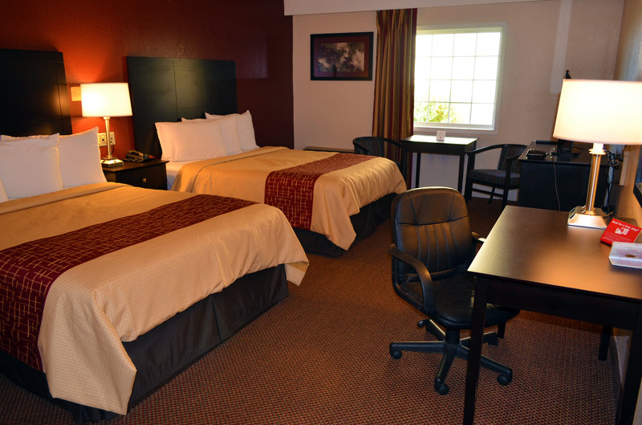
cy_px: 212
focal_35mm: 27
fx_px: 480
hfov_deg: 67.5
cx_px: 321
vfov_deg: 47.7
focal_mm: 18
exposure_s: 1/80
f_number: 3.5
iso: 400
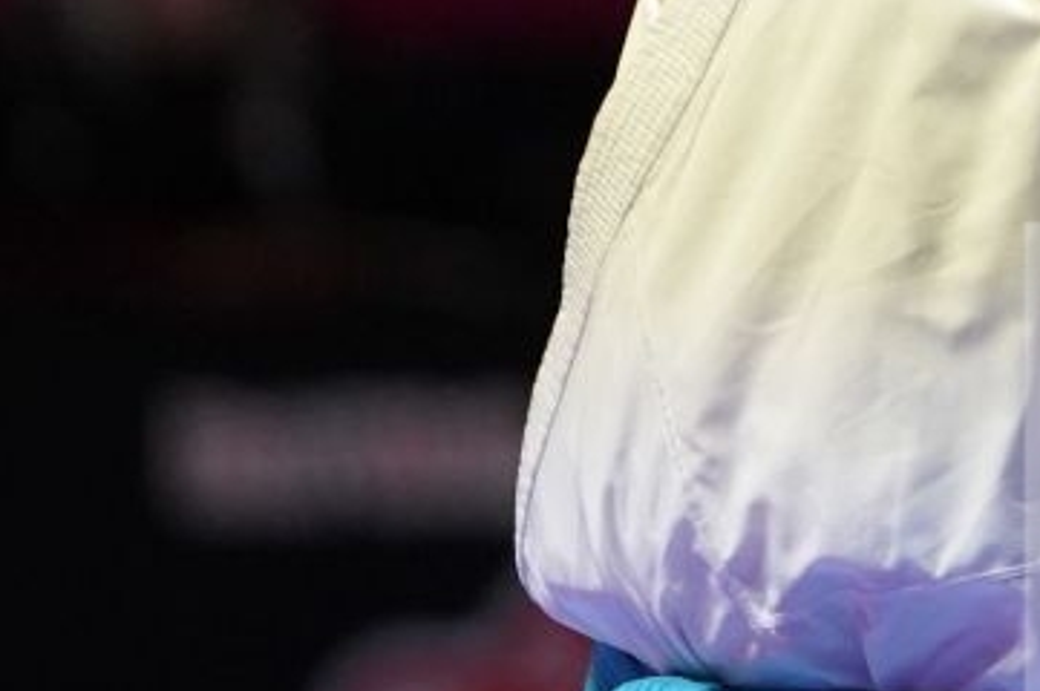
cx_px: 1294
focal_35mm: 998
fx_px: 28804
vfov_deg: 1.4
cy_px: -538
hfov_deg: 2.1
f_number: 2.8
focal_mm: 200
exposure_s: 1/1000
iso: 2500
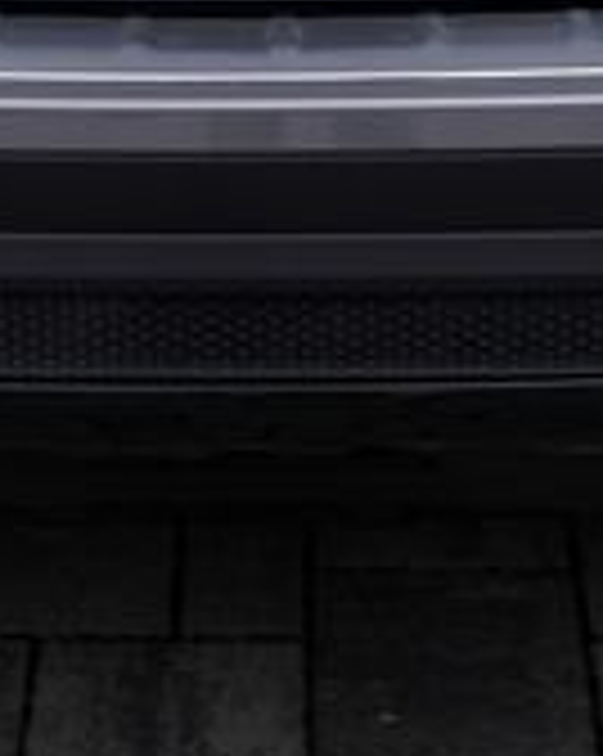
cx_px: 194
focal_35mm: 166
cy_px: -634
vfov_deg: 10.8
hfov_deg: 9.3
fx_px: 3710
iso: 100
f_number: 7.1
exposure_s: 1/200
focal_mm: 29
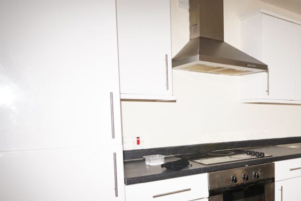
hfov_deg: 49.5
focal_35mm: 34
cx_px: 273
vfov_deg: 38.2
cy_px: 143
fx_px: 284
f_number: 5
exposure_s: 1/60
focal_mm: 16
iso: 400
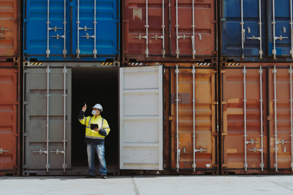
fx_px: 570
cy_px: 98
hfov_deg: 28.8
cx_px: 146
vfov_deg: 19.5
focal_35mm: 70
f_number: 4
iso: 160
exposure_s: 1/500
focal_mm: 70
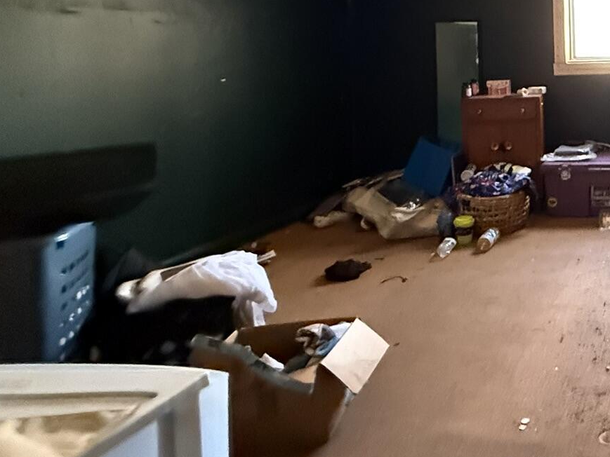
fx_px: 582
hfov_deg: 41.9
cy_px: 86
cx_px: 692
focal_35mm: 33
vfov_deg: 41.0
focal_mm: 2.22
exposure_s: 1/60
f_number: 2.2
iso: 1000
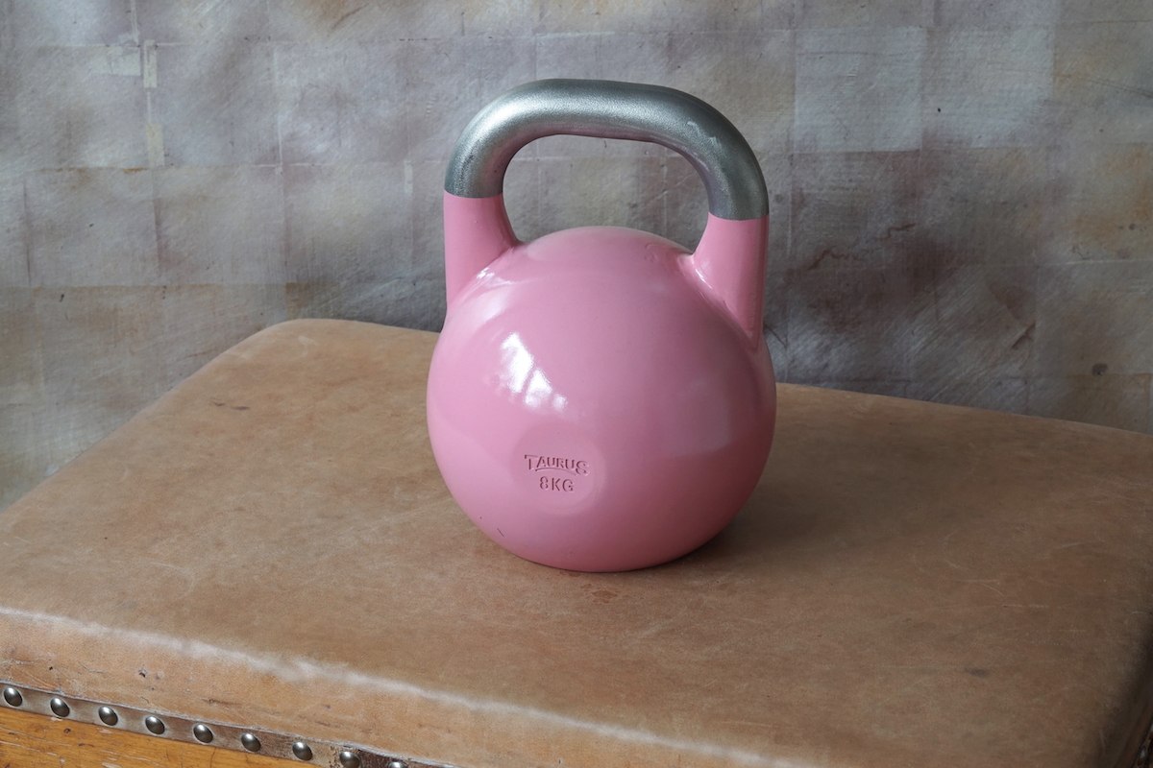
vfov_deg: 15.2
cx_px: 576
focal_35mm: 90
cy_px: 384
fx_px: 2882
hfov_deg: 22.6
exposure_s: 1/3
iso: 400
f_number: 9
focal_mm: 60
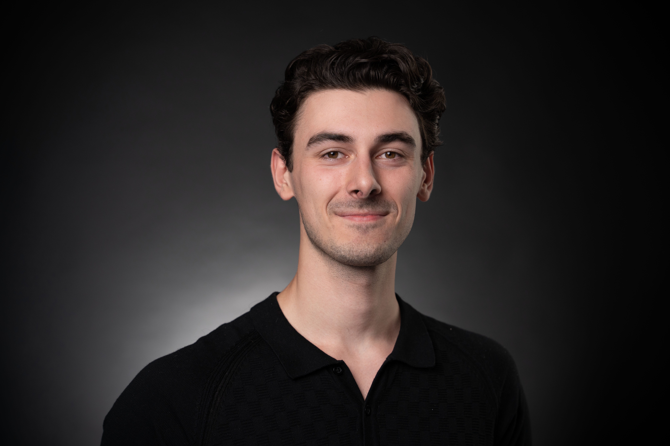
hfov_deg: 33.9
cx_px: 335
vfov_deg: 23.0
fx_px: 1098
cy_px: 223
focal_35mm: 59
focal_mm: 59
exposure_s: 1/125
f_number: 3.5
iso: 400
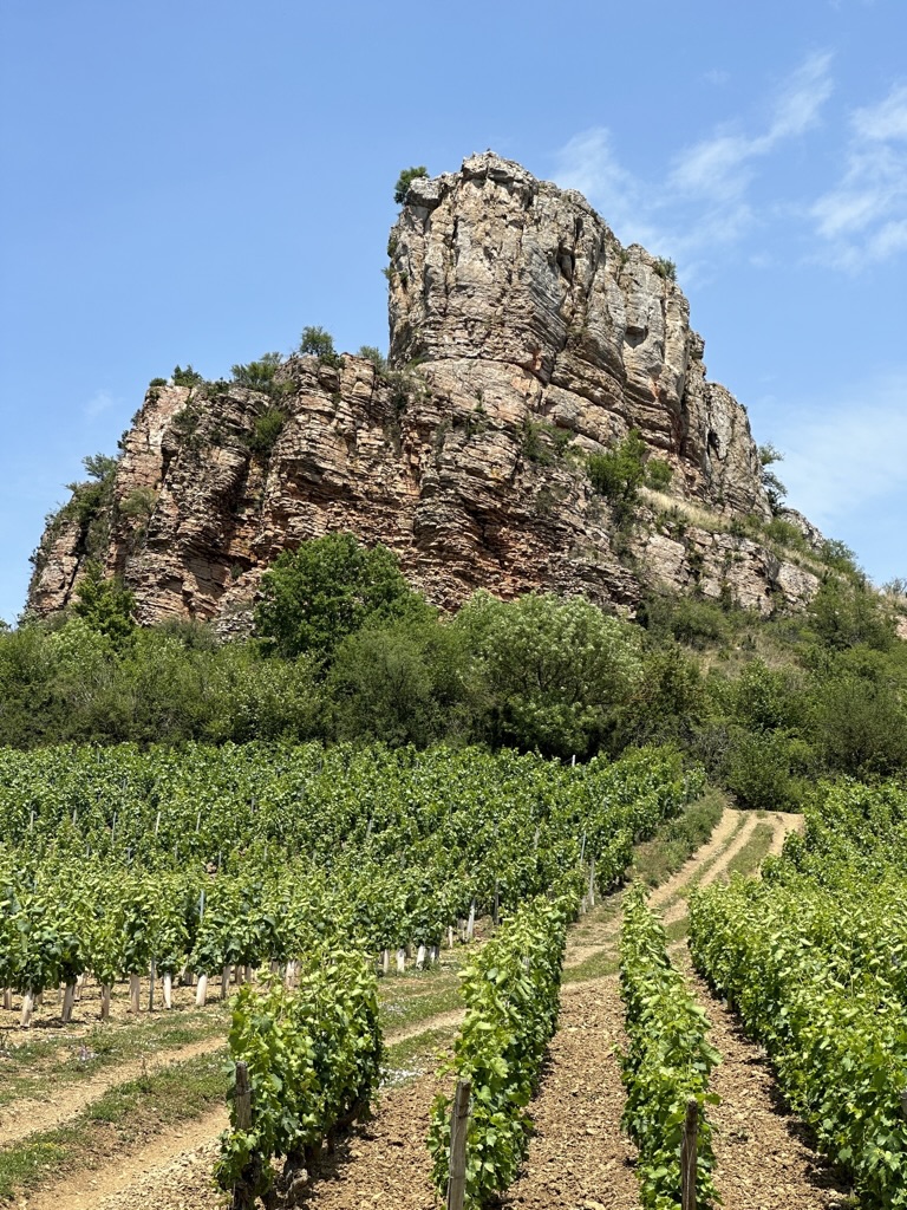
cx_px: 454
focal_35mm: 77
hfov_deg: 19.1
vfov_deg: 25.3
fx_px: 2690
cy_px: 605
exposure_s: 1/637
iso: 32
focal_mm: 9
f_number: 2.8
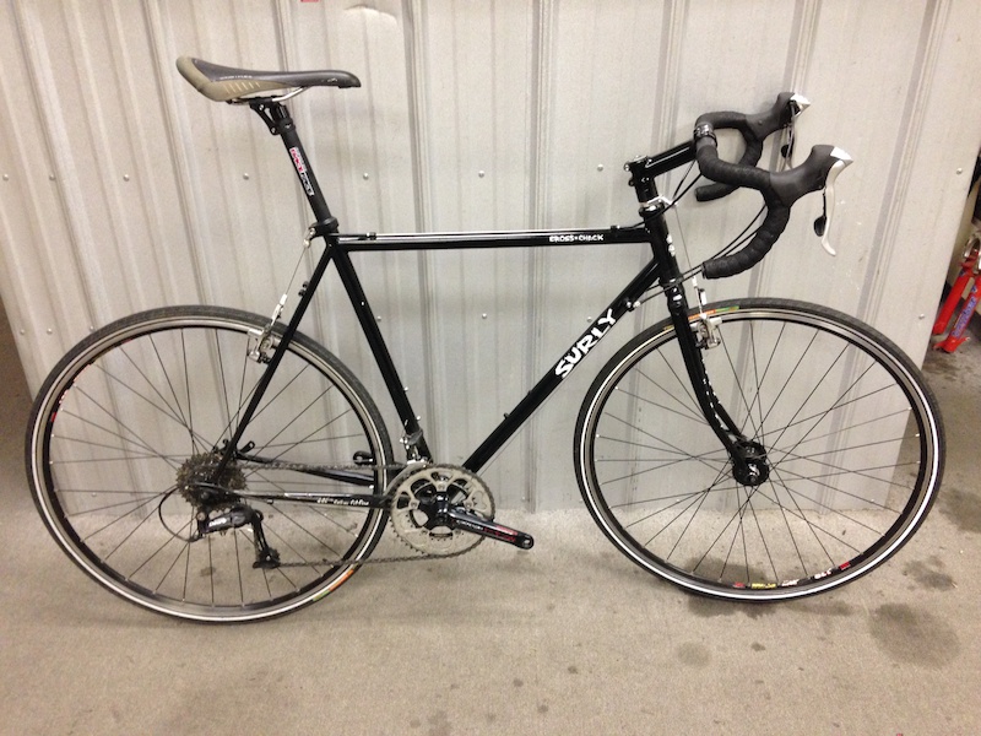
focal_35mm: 33
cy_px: 368
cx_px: 490
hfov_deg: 55.4
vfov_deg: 42.9
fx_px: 935
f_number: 2.4
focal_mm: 4.12
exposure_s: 1/20
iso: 250
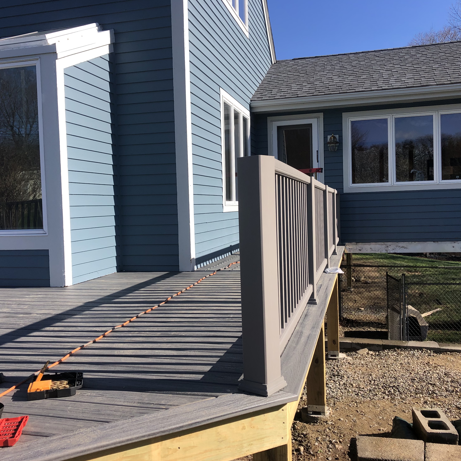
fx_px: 512
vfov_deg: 48.5
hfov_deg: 48.4
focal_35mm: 34
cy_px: 231
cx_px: 223
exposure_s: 1/1200
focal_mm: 3.99
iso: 20
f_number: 1.8
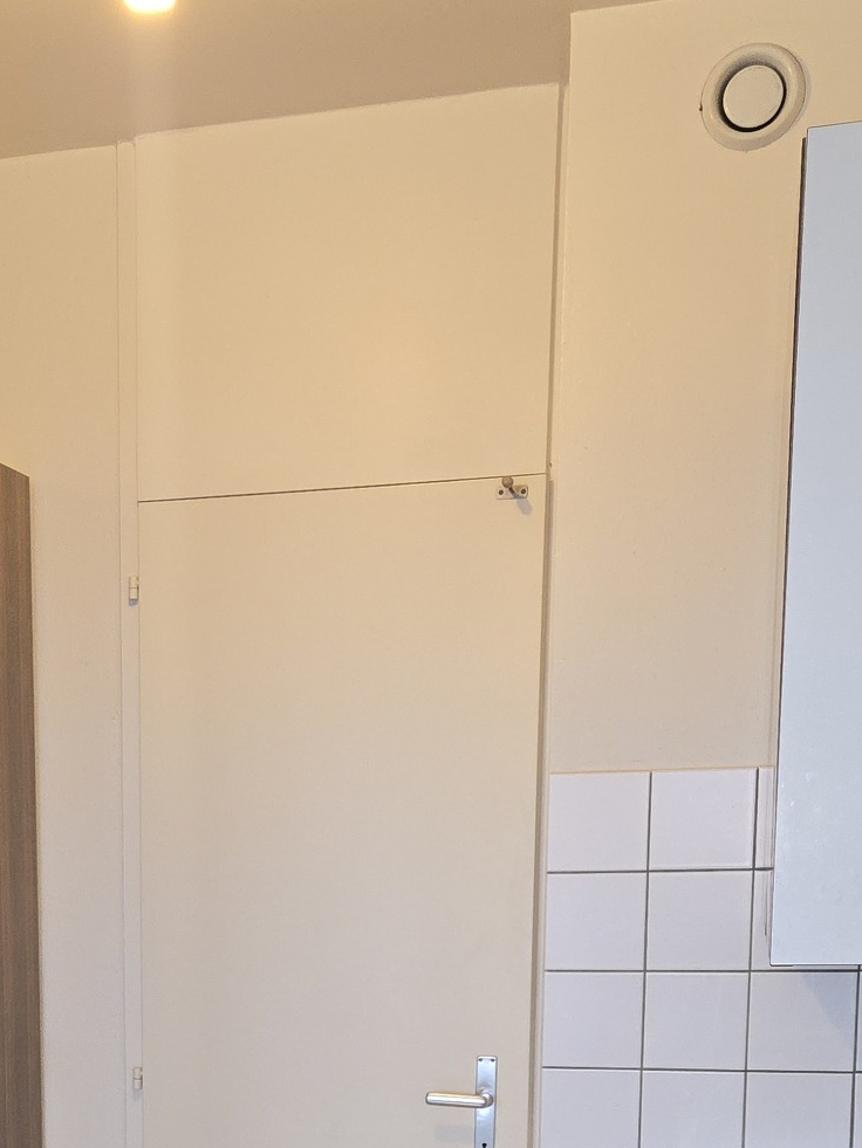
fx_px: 1992
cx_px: 124
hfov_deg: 23.9
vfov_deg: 30.0
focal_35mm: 60
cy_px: 1143
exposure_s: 1/50
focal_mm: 5.4
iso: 100
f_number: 1.8
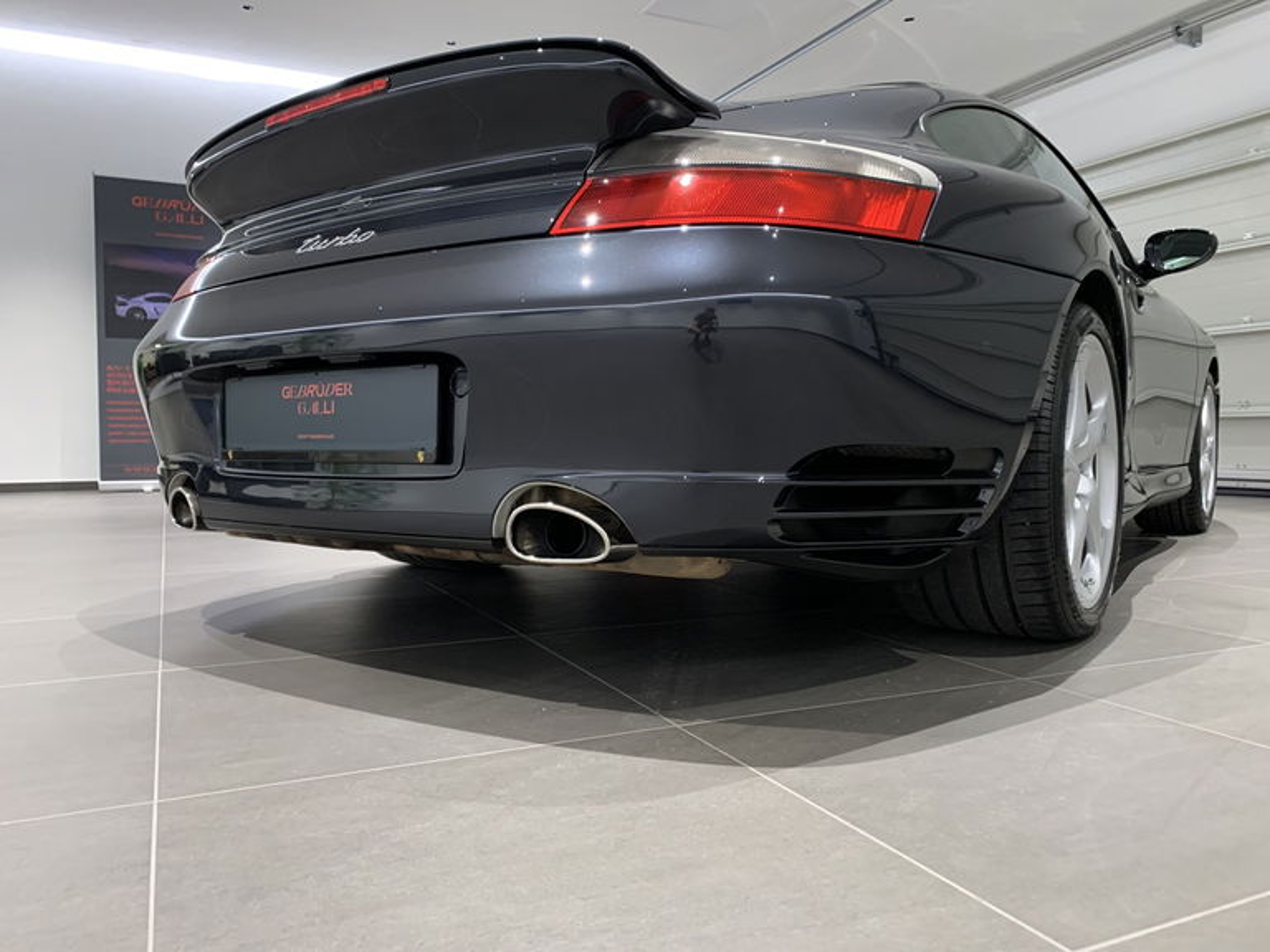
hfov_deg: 67.3
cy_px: 476
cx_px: 635
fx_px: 954
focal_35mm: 26
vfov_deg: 53.1
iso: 320
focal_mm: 4.25
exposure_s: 1/31
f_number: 1.8
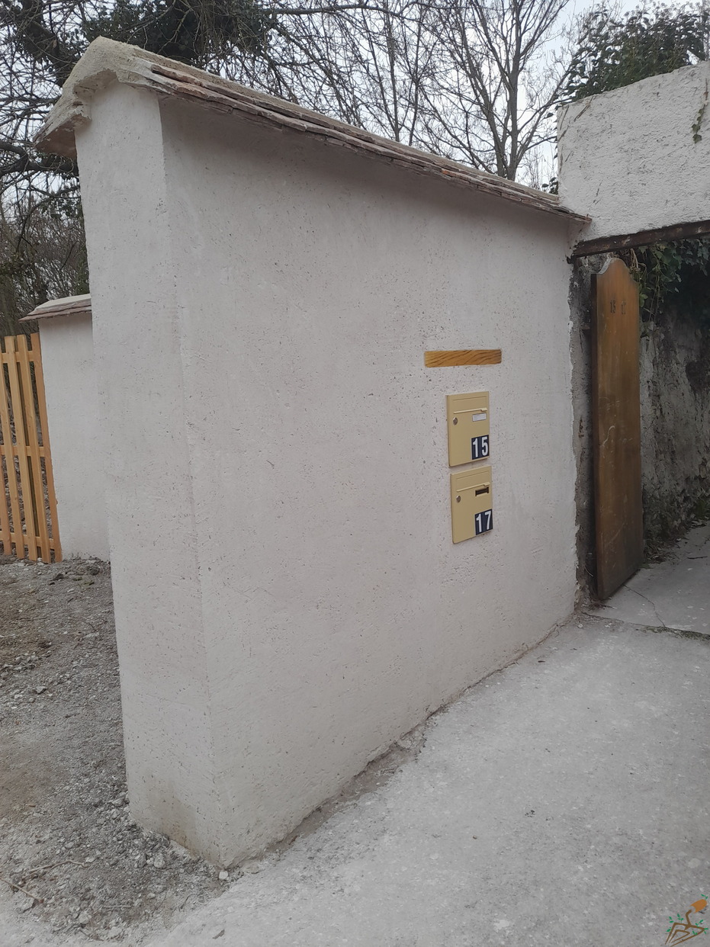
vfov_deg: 69.4
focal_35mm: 25
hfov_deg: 54.9
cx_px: 355
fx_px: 684
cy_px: 474
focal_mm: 4.6
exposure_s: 1/120
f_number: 2
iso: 20
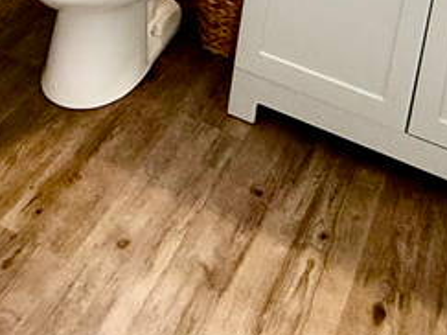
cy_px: -317
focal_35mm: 59
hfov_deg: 32.4
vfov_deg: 18.0
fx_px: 761
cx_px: 309
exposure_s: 1/120
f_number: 2.2
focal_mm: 2.22
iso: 80
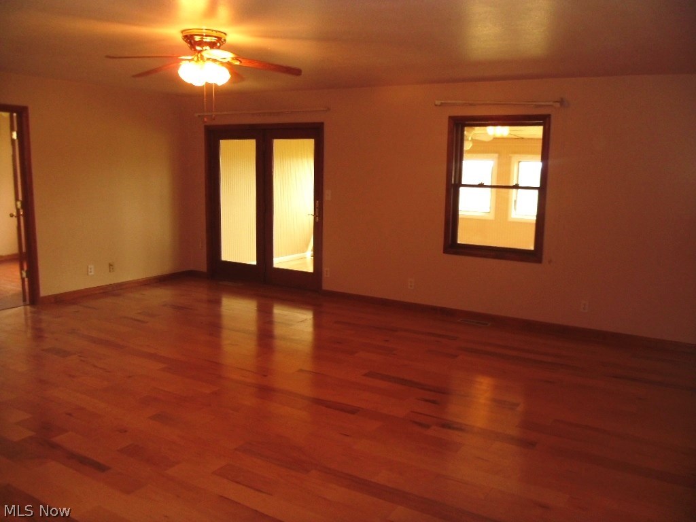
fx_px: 623
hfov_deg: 58.4
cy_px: 261
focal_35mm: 31
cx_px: 348
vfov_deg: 45.4
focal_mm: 5.6
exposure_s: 1/45
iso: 100
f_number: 3.3
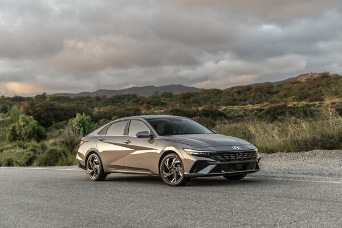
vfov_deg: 23.4
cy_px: 114
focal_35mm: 58
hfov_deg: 34.5
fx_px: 551
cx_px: 171
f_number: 4
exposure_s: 1/40
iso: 64
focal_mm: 58
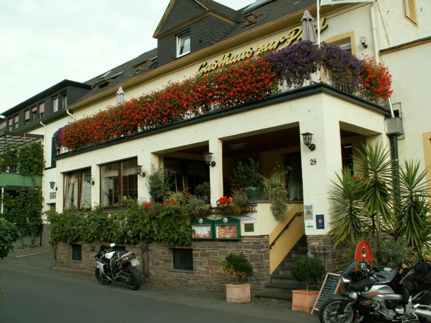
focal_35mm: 35
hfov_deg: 52.6
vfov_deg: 40.7
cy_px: 162
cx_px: 216
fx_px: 436
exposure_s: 1/100
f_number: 4.5
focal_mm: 5.86
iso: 50
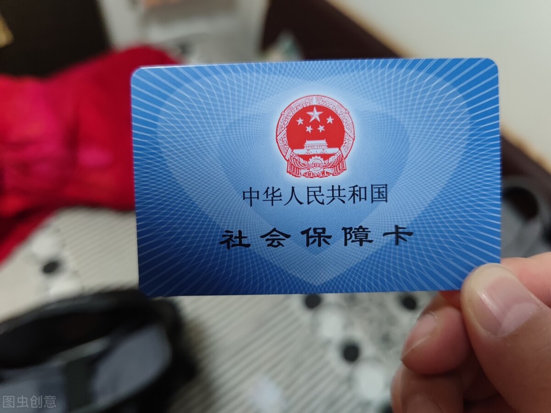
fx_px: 398
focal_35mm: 25
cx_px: 276
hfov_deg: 69.4
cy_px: 206
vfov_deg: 54.9
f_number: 1.85
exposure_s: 1/50
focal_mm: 6.78
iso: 1518
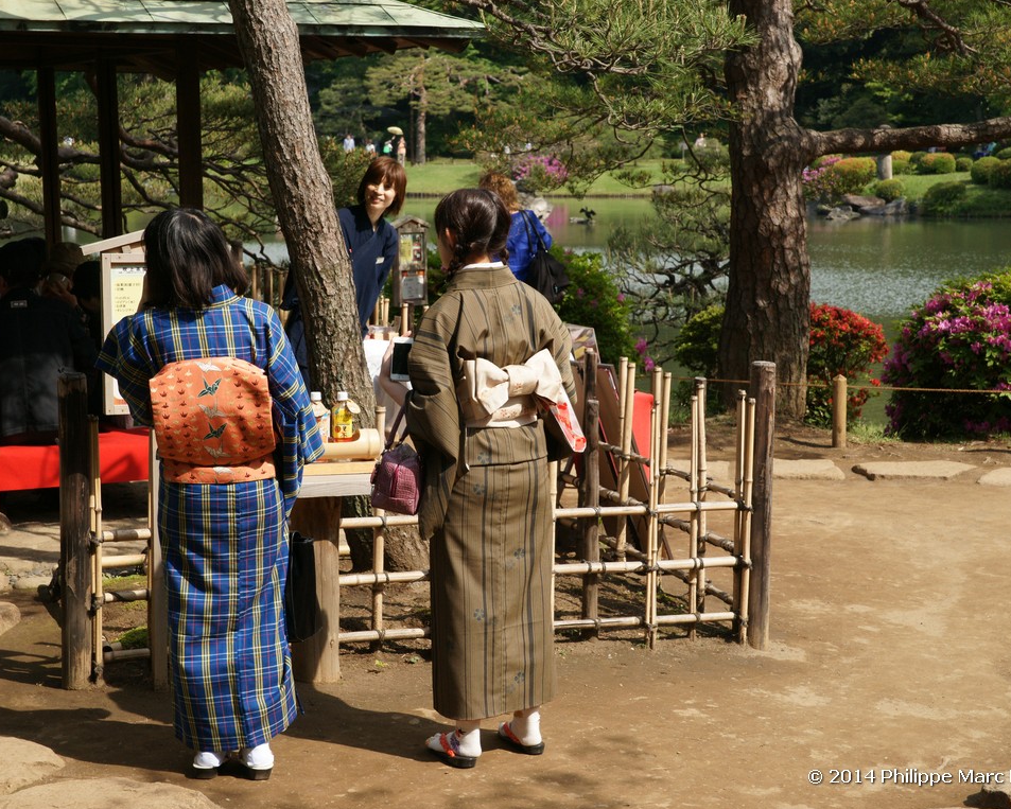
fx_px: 2035
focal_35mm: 68
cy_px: 405
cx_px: 509
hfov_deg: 27.9
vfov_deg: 22.5
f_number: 11
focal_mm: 60
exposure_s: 1/250
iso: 400
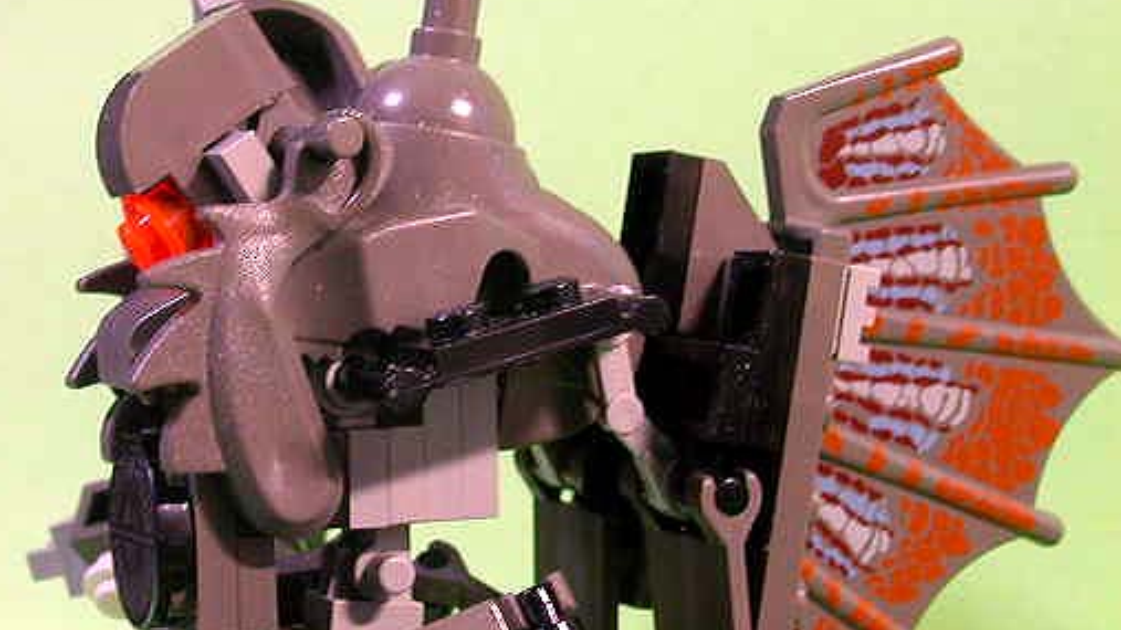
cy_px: 283
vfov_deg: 13.7
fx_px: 2615
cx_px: 433
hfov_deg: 24.1
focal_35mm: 88
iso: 100
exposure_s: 1/5.1
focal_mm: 9.7
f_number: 3.5
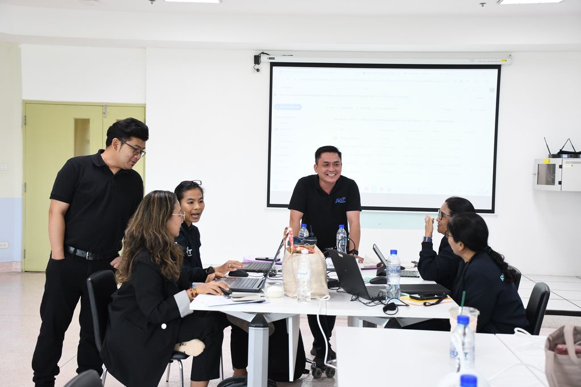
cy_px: 194
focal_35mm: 48
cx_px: 290
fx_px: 775
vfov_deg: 28.1
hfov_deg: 41.1
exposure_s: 1/80
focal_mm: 32
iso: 800
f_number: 4
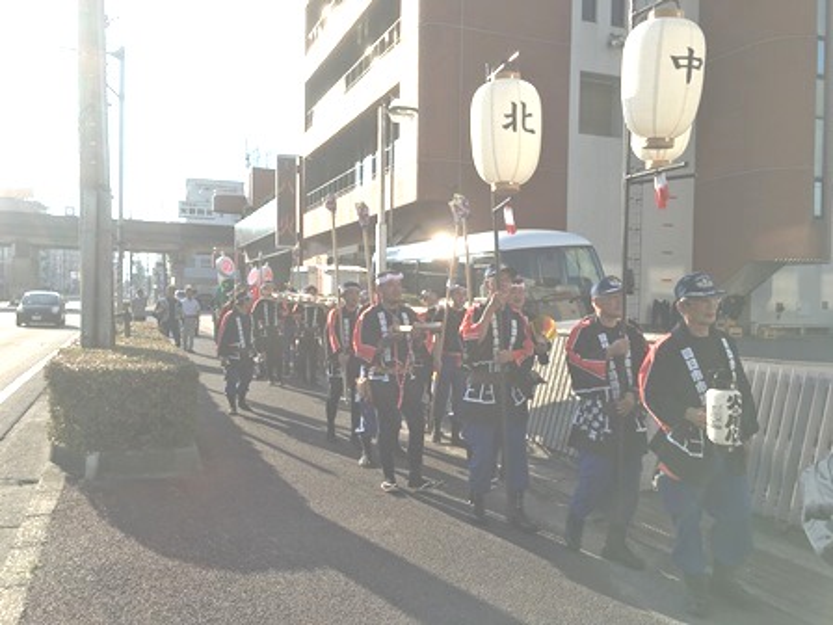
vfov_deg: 48.2
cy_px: 312
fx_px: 698
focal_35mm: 29
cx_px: 416
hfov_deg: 61.7
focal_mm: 4.15
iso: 25
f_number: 2.2
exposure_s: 1/1637
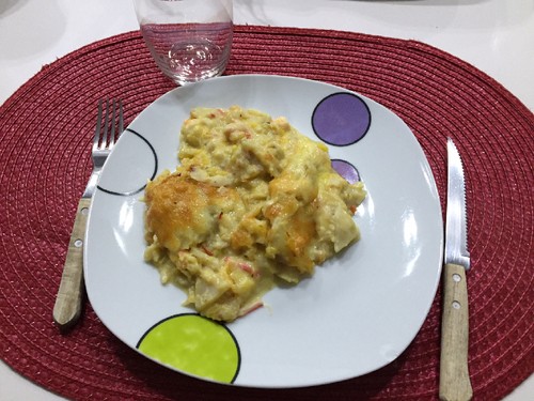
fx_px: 447
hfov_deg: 61.7
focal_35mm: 29
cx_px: 267
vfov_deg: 48.2
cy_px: 200
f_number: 2.2
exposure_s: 1/20
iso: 250
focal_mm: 4.15
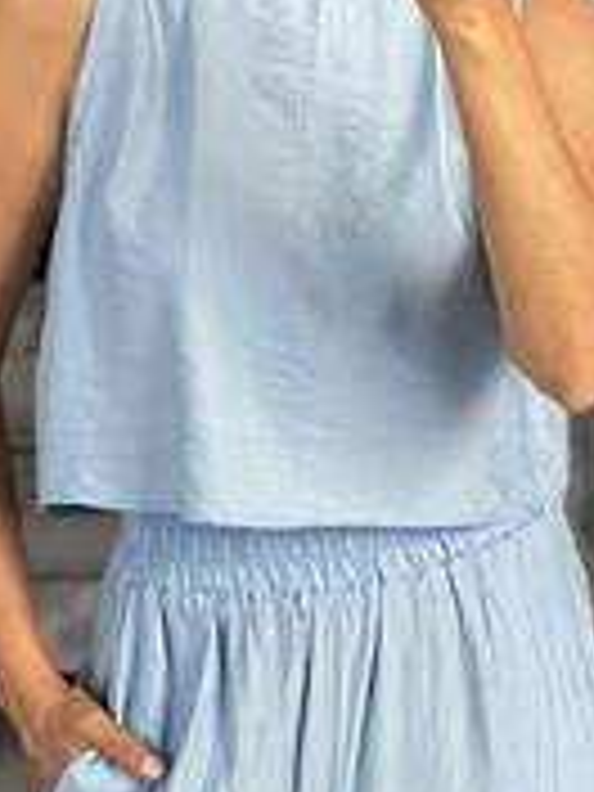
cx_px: 306
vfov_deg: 14.3
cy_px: 261
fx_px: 3157
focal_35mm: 138
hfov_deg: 10.7
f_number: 1.78
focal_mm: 6.86
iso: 125
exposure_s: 1/108
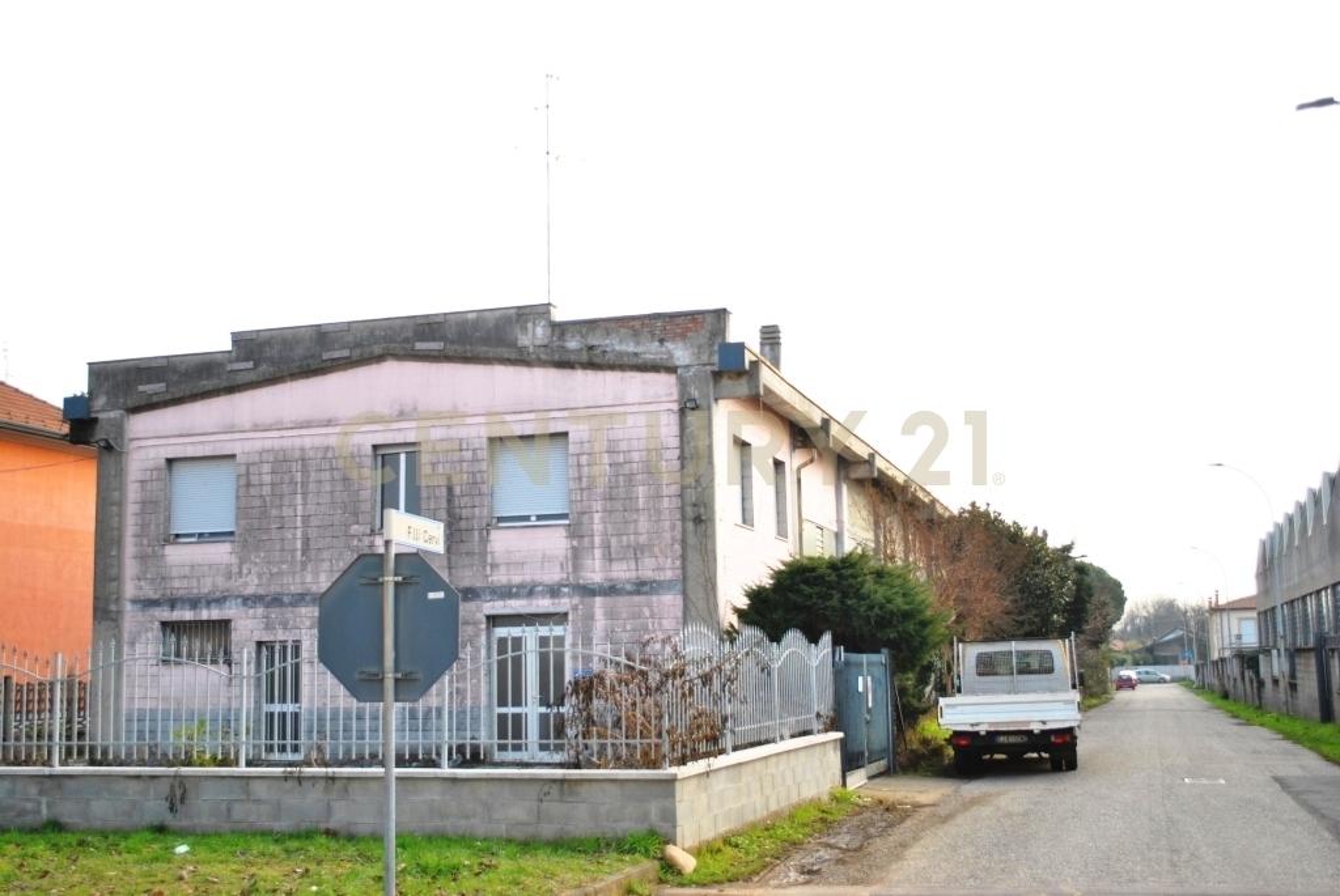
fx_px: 1565
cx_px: 670
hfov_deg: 46.4
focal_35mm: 42
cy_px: 448
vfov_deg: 32.0
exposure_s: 1/200
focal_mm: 28
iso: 100
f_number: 10
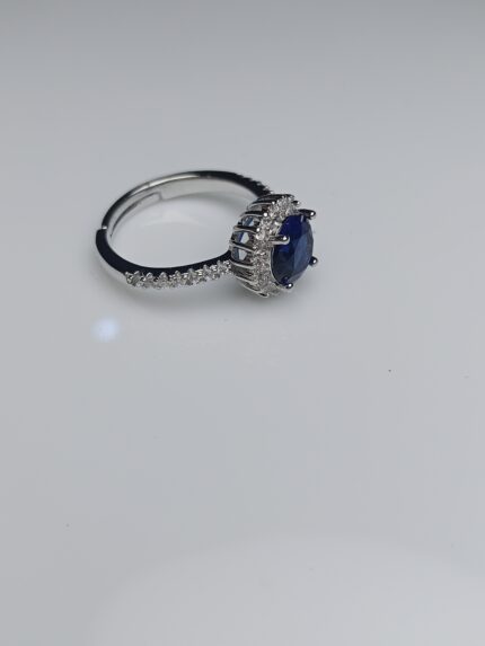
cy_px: 323
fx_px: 672
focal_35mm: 36
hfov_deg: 39.7
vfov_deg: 51.3
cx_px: 242
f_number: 1.8
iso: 50
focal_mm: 3.98
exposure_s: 1/527
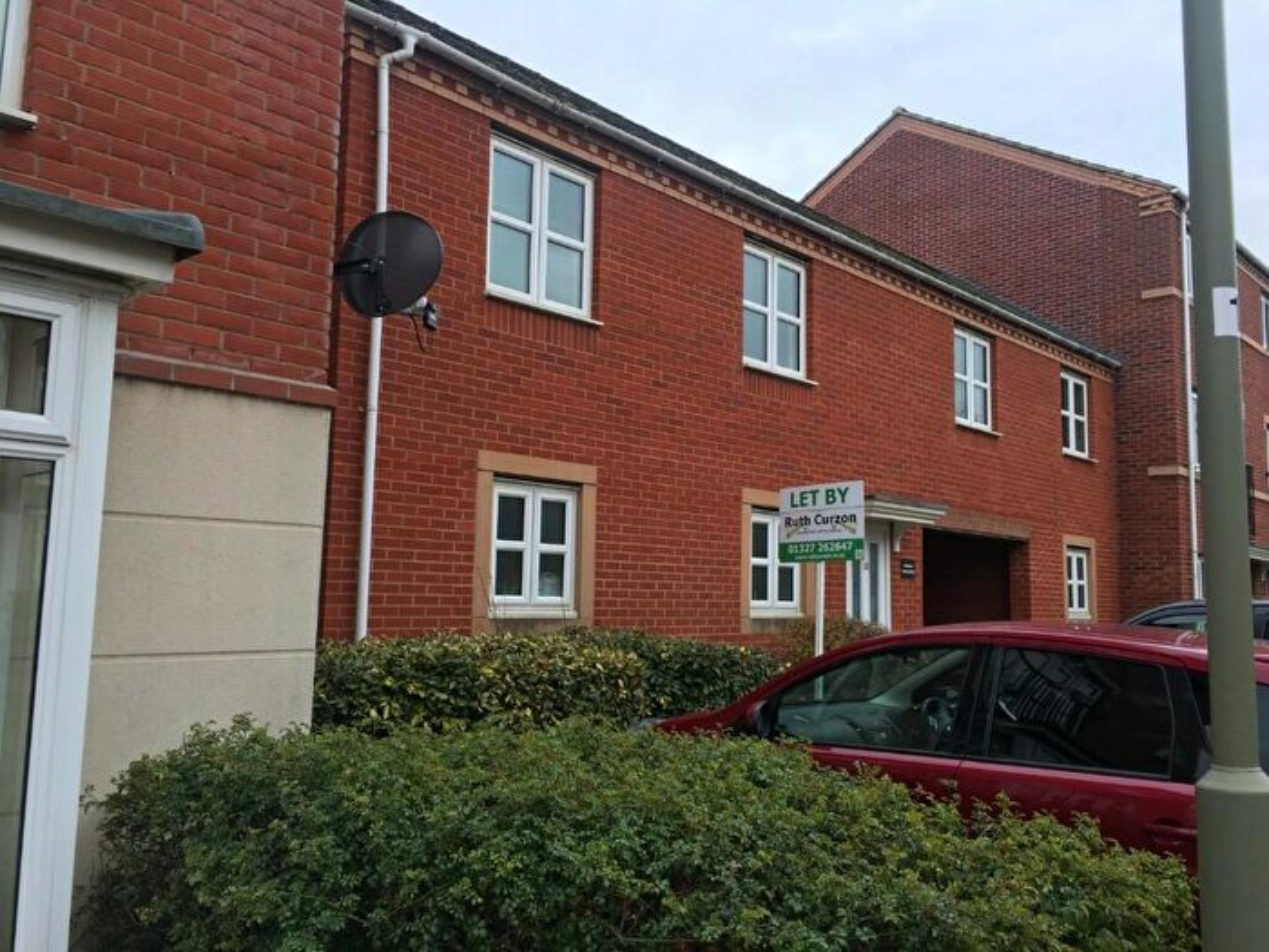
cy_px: 476
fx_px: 1063
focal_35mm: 29
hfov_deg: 61.7
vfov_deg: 48.2
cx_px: 634
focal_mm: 4.15
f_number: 2.2
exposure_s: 1/138
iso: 25
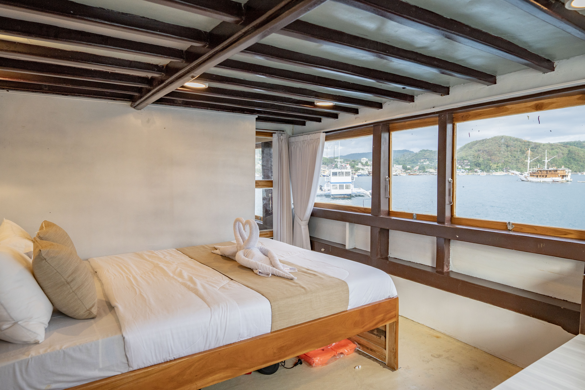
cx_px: 292
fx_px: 341
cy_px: 195
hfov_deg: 81.2
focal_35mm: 21
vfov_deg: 59.5
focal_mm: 14
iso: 320
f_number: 3.2
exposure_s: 1/100
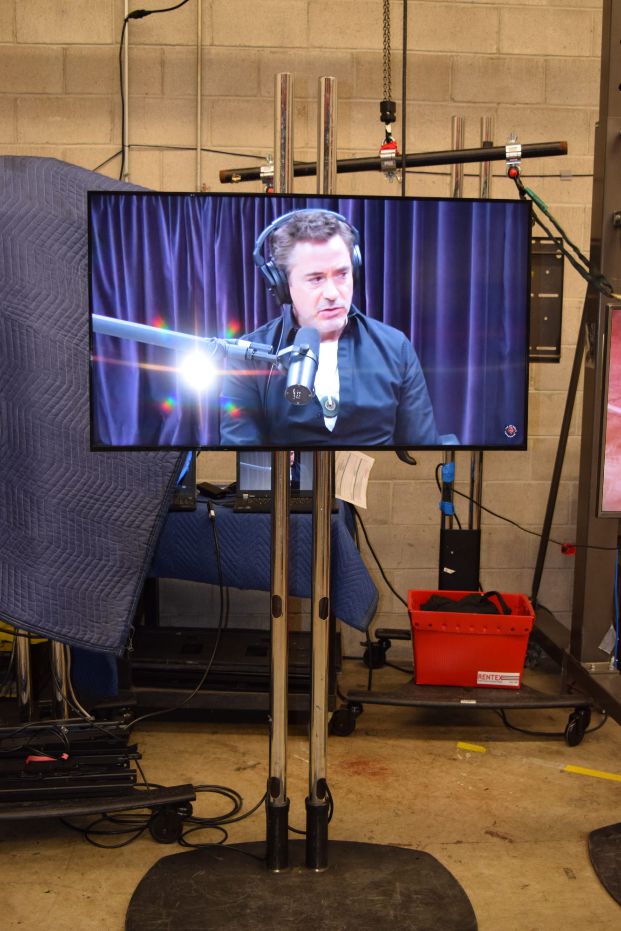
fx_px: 1048
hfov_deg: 33.0
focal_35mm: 40
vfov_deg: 47.9
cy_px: 466
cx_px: 310
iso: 800
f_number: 4.5
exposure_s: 1/80
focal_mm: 27
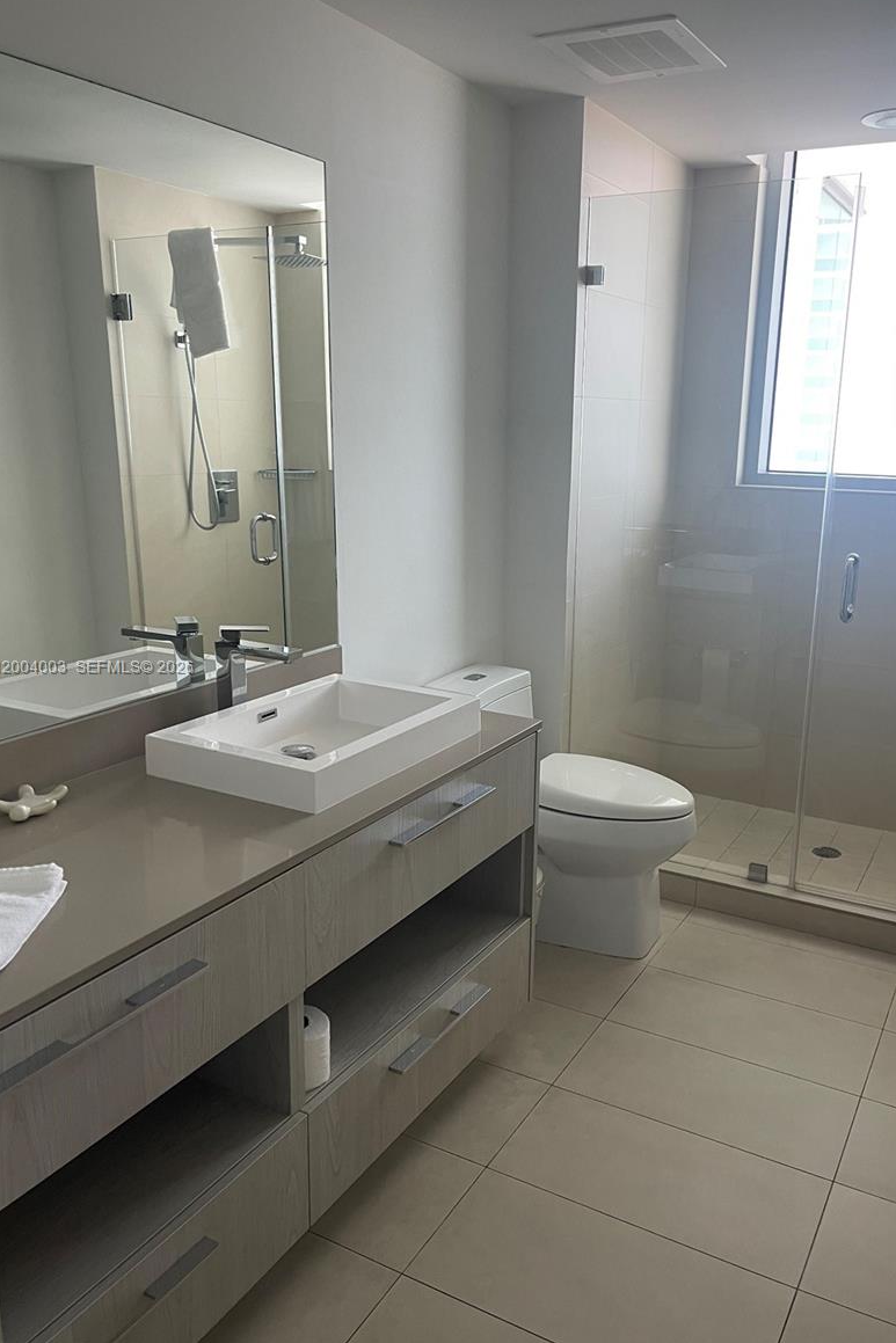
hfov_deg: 46.3
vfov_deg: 65.5
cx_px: 501
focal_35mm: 28
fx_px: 1045
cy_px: 669
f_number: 1.6
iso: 125
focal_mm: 5.1
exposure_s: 1/97
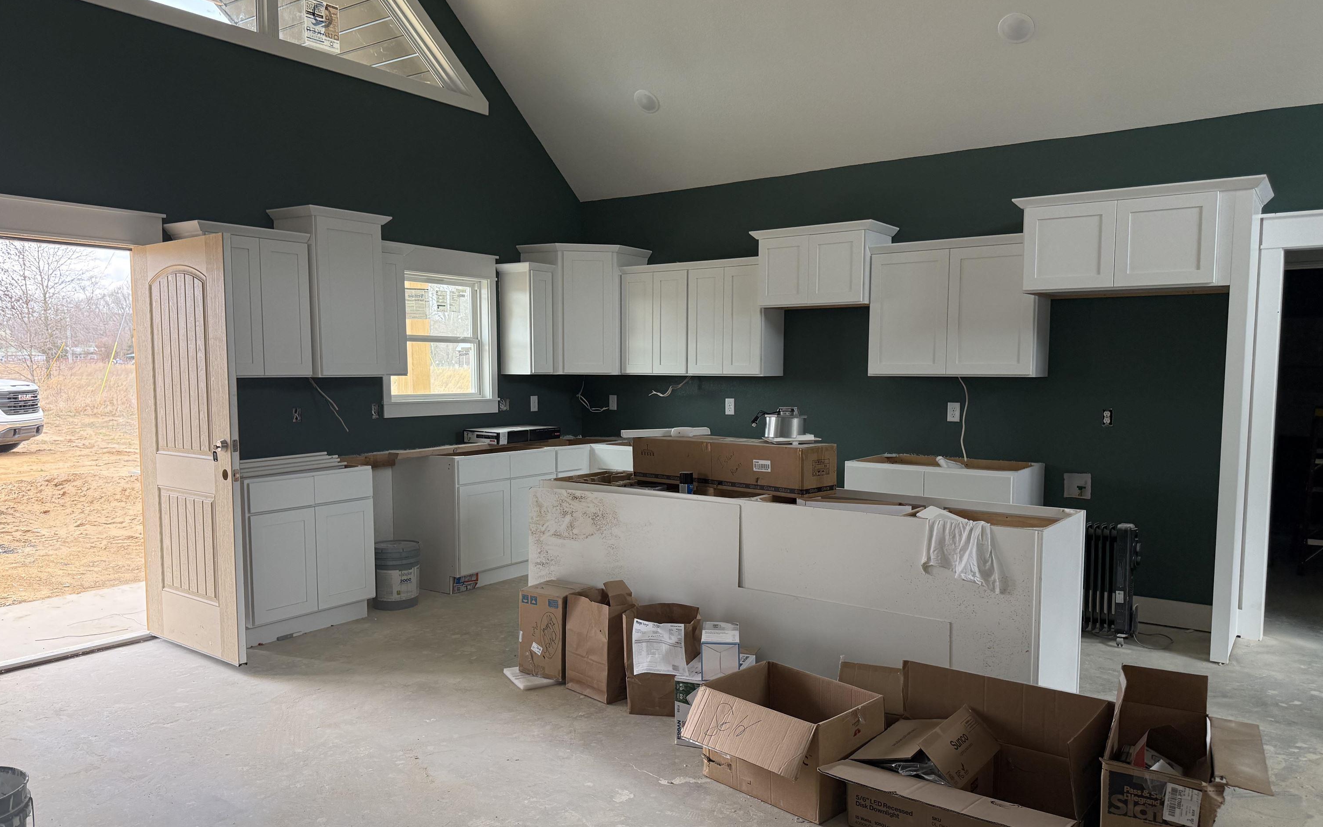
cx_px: 651
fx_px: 937
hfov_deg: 70.4
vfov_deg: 47.6
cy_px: 434
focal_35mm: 26
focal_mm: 6.76
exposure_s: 1/240
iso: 200
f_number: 1.78
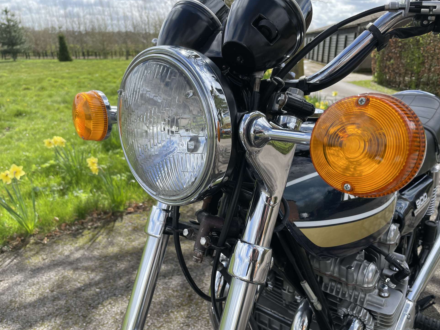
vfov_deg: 51.3
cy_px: 165
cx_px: 225
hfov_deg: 65.3
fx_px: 343
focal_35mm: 27
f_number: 1.6
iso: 32
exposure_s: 1/1401
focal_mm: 4.2
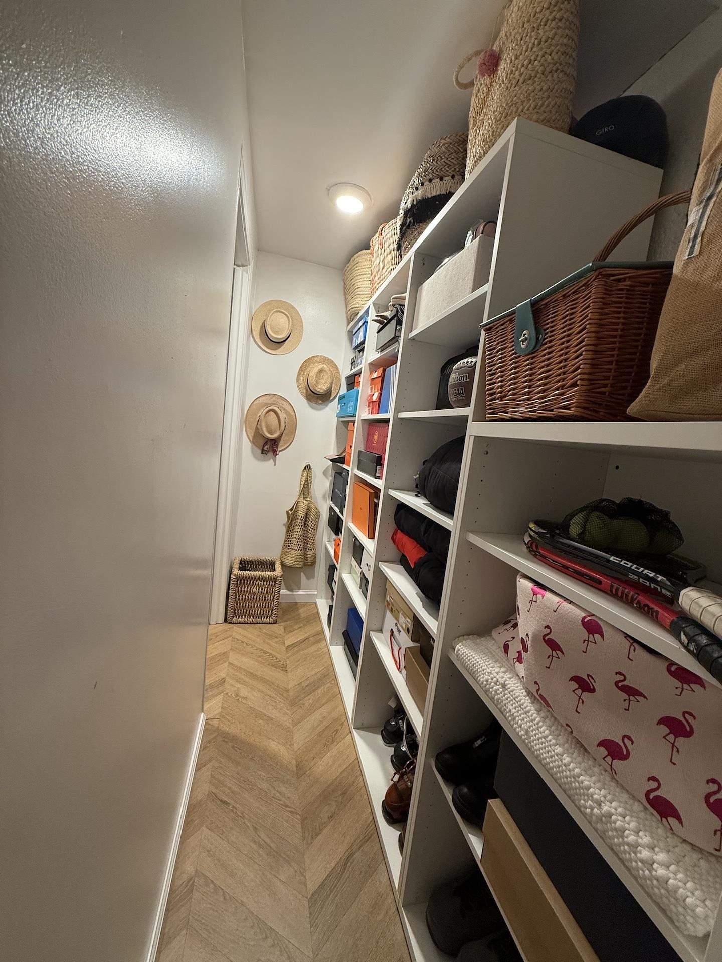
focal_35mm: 14
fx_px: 389
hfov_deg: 85.7
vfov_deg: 102.1
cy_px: 481
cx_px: 361
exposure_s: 1/60
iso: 200
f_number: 2.2
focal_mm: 2.22
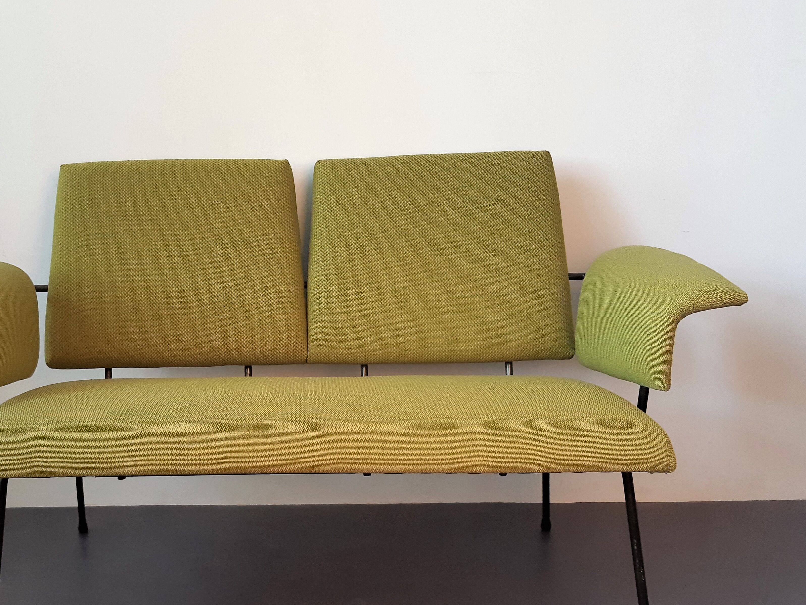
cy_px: 340
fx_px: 815
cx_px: 313
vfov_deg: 40.6
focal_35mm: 35
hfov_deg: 52.2
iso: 125
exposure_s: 1/50
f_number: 1.7
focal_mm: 3.93
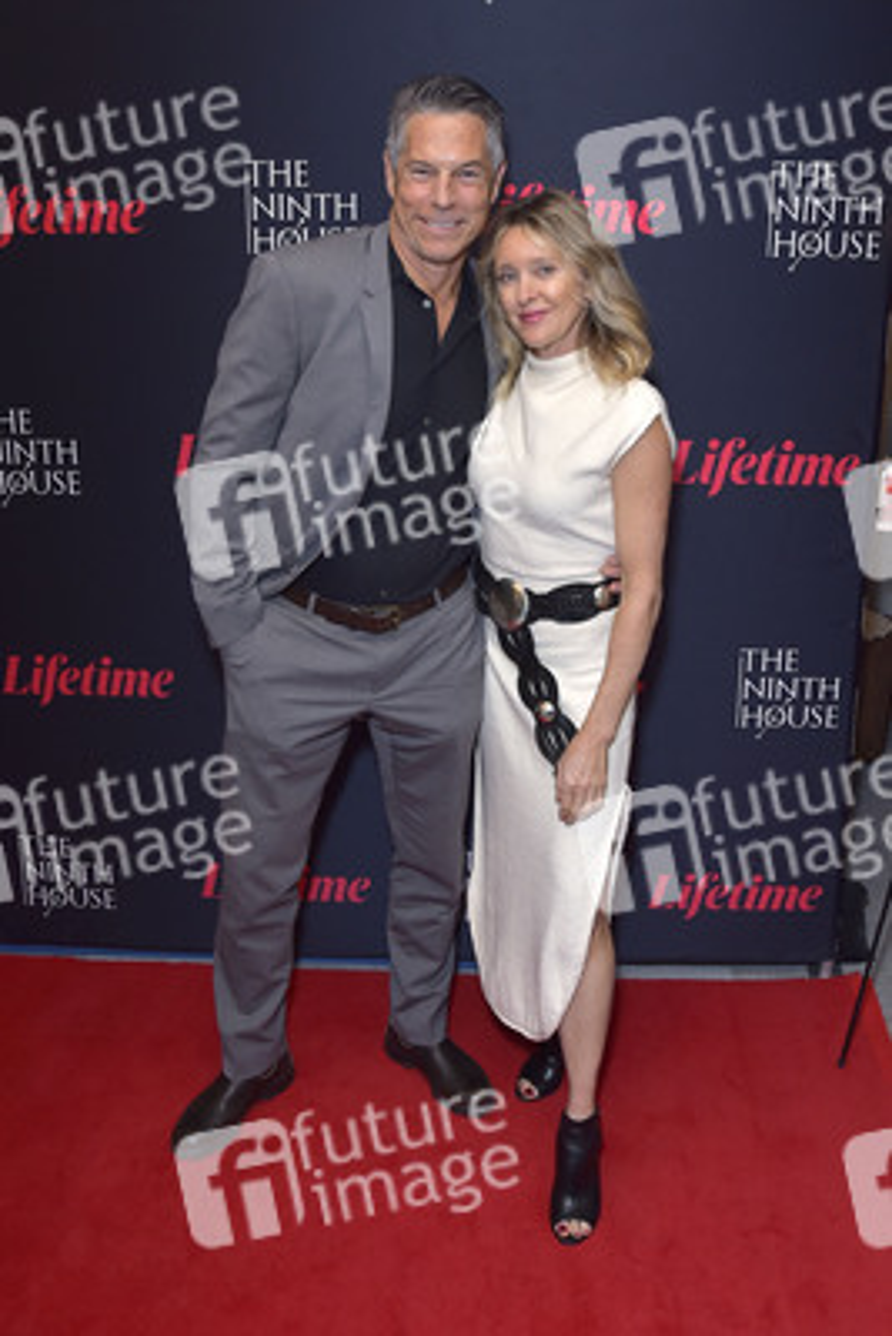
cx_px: 446
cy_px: 668
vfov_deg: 73.7
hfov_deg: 53.2
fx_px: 891
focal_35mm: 24
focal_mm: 24
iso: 1000
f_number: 6.3
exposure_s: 1/250
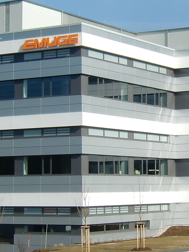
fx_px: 801
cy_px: 139
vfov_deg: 17.9
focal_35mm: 110
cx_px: 167
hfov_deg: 13.4
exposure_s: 1/800
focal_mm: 6.1
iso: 64
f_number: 3.6
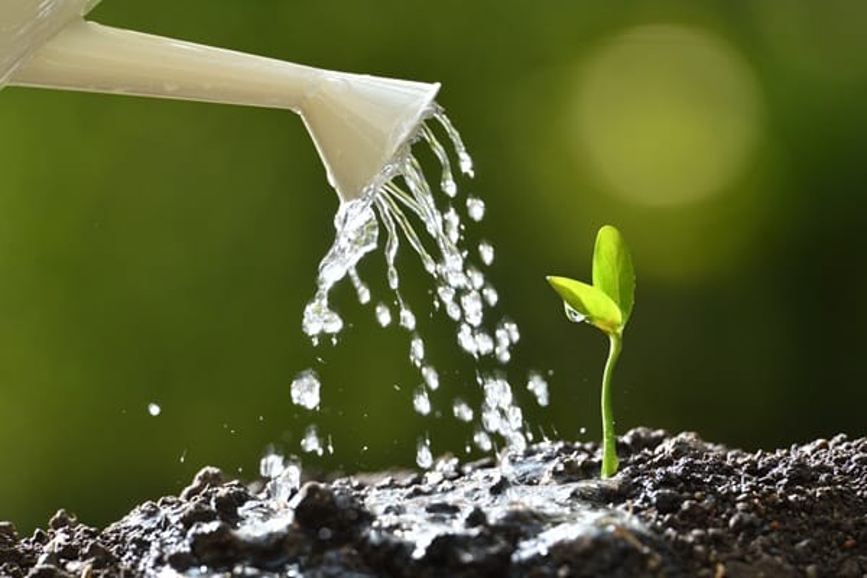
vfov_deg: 3.4
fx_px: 9633
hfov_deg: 5.2
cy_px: 289
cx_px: 434
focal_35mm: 400
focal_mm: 400
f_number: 8
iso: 250
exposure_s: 1/250
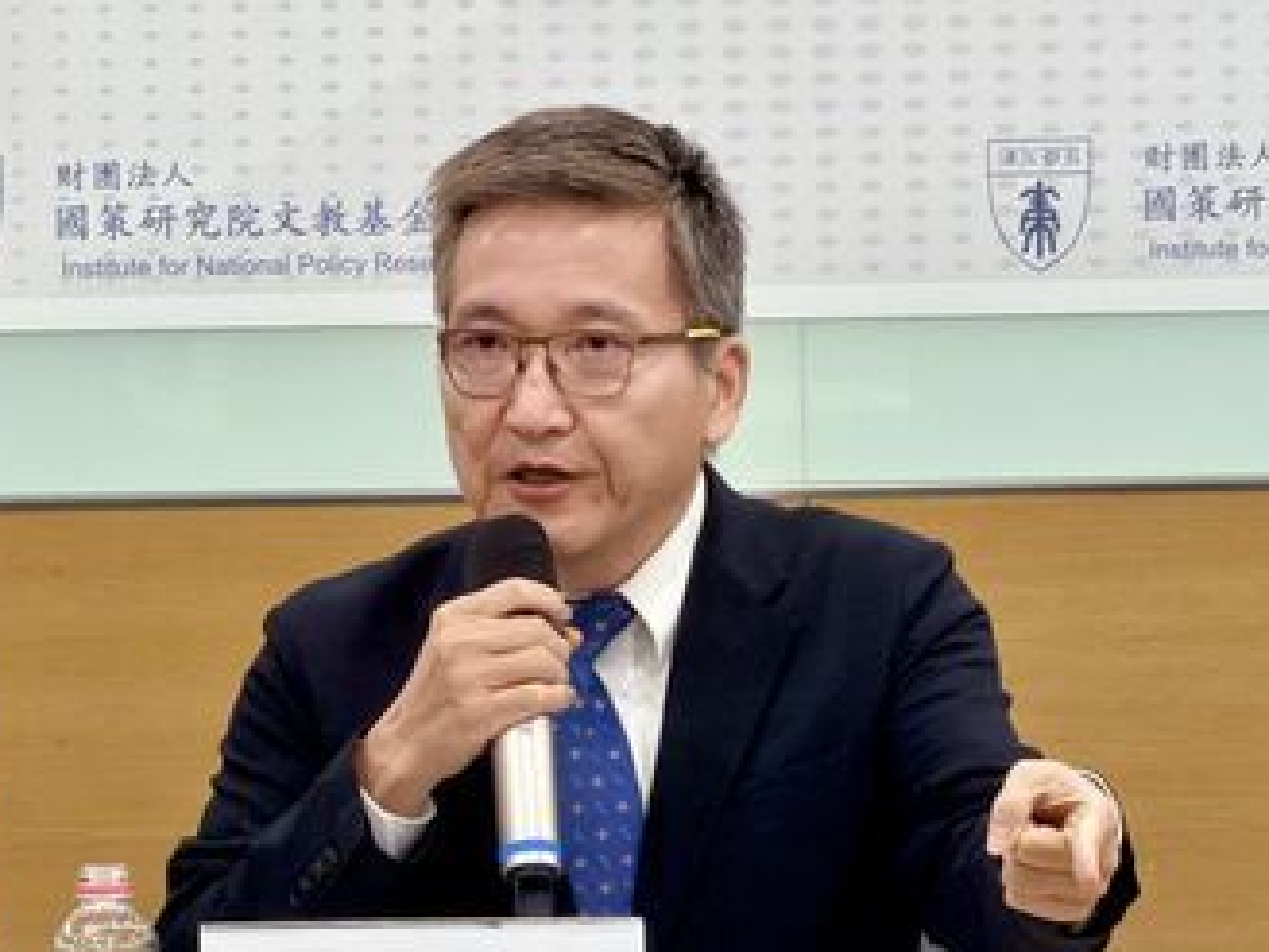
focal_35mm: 244
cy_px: 515
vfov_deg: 6.1
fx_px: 8945
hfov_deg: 8.1
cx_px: 538
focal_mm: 16.89
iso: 160
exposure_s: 1/60
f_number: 2.8
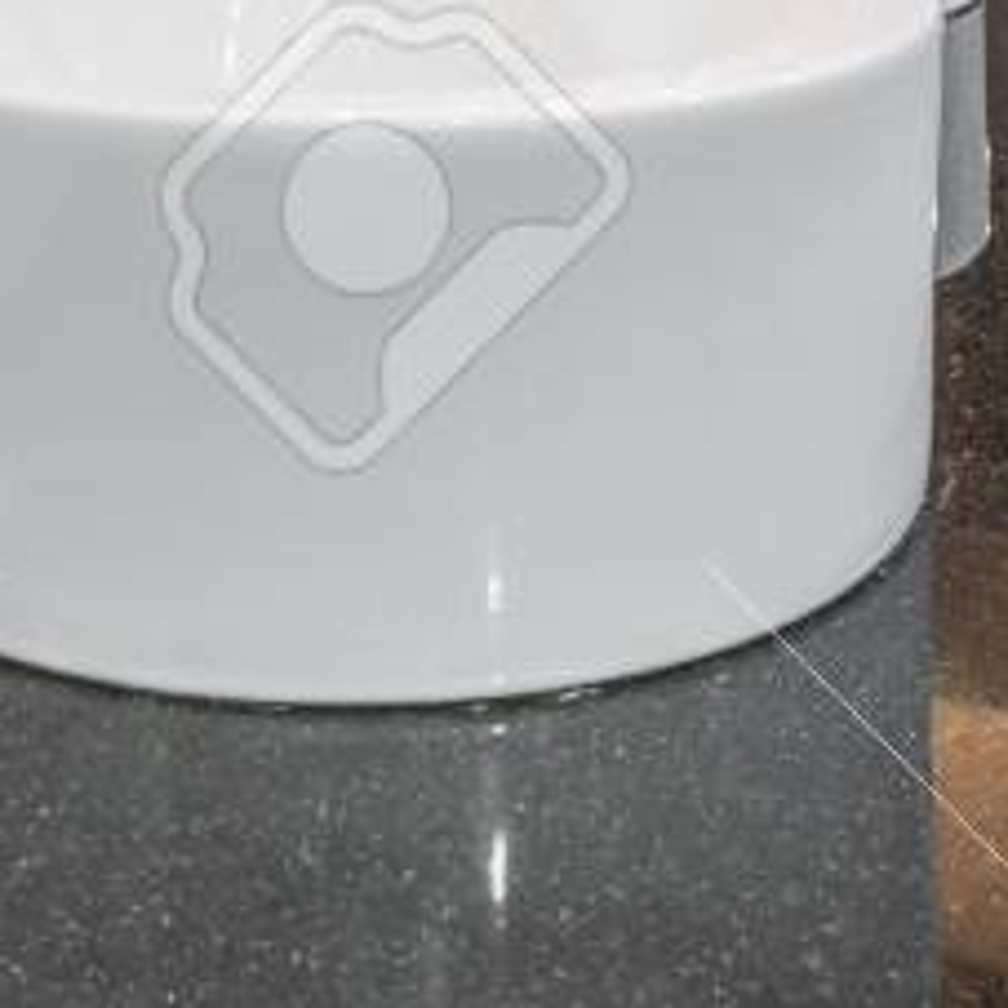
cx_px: 211
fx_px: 2240
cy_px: -613
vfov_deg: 20.6
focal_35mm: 68
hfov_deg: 25.0
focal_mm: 14
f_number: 13
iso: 100
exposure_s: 2
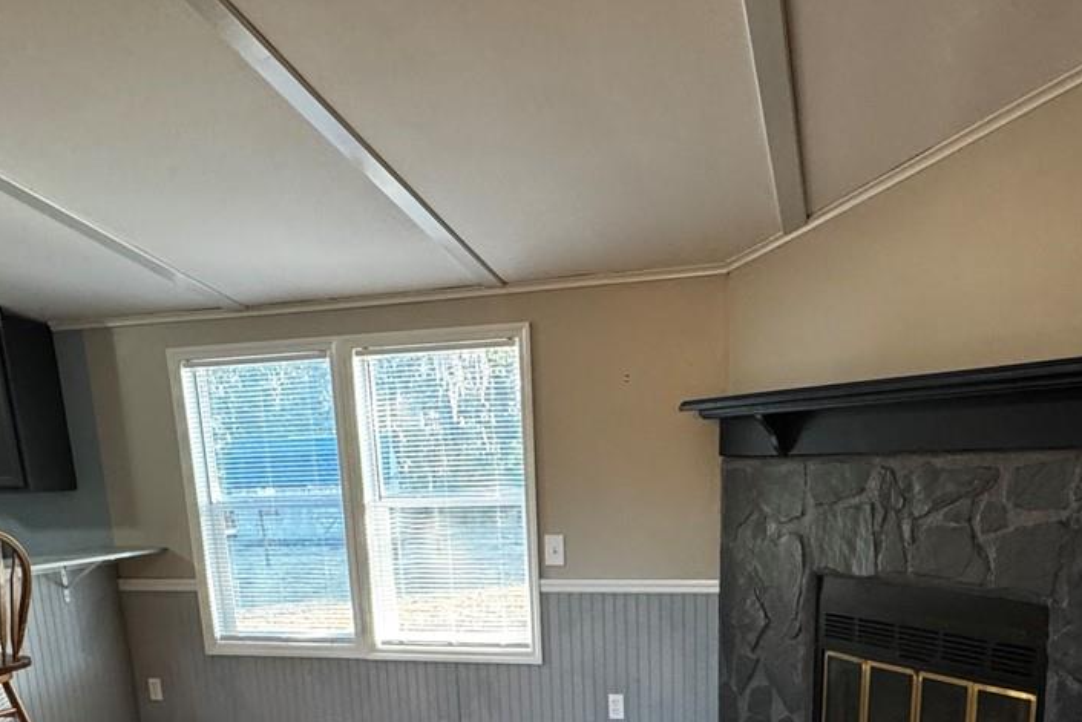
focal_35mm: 33
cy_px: 722
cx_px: 582
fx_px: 992
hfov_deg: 57.1
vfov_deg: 36.0
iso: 400
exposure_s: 1/60
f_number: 2.2
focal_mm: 2.22
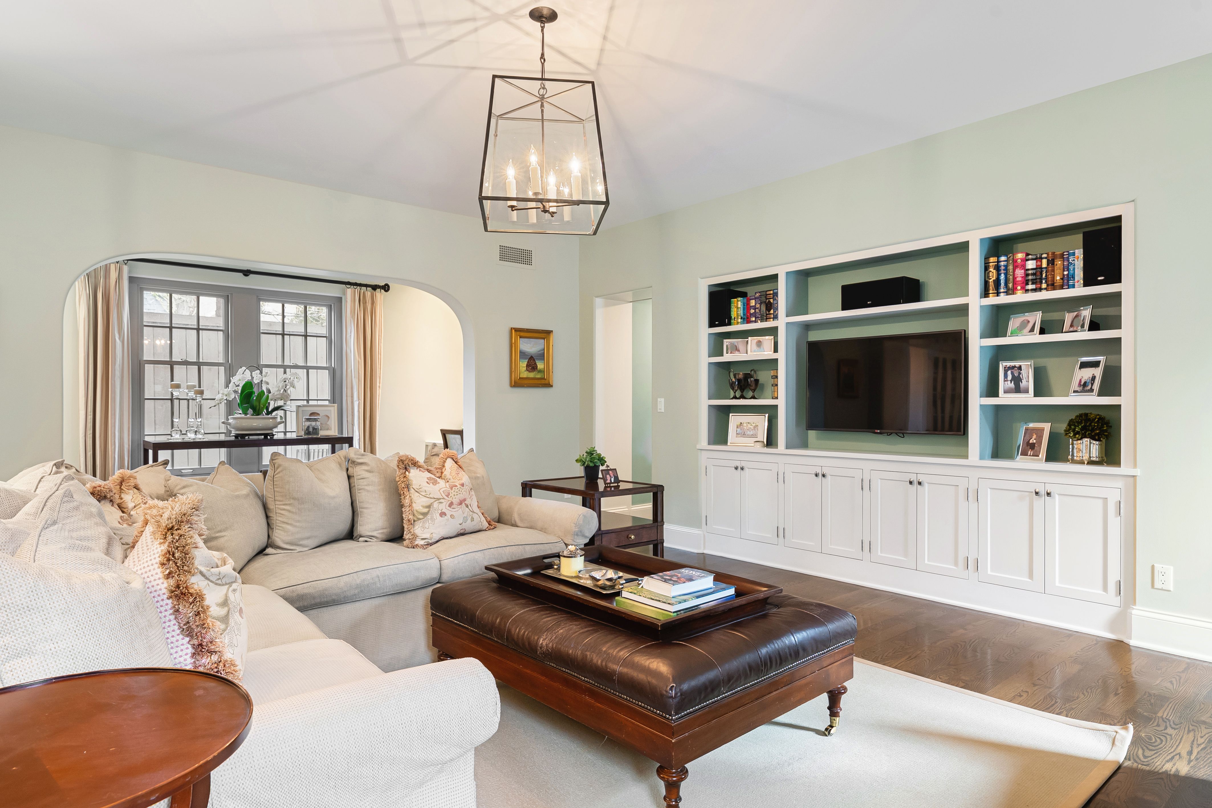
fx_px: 707
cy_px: 404
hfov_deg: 81.2
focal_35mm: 21
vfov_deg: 59.5
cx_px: 606
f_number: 9
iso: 800
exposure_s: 1/2
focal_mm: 21
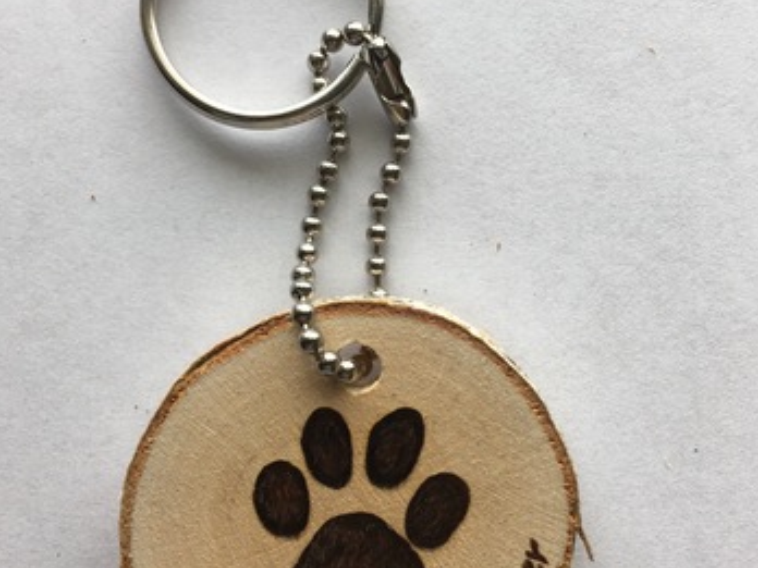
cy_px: 285
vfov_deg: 46.8
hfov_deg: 60.0
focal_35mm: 30
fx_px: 657
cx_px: 383
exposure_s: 1/120
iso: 32
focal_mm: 4.15
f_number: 2.2
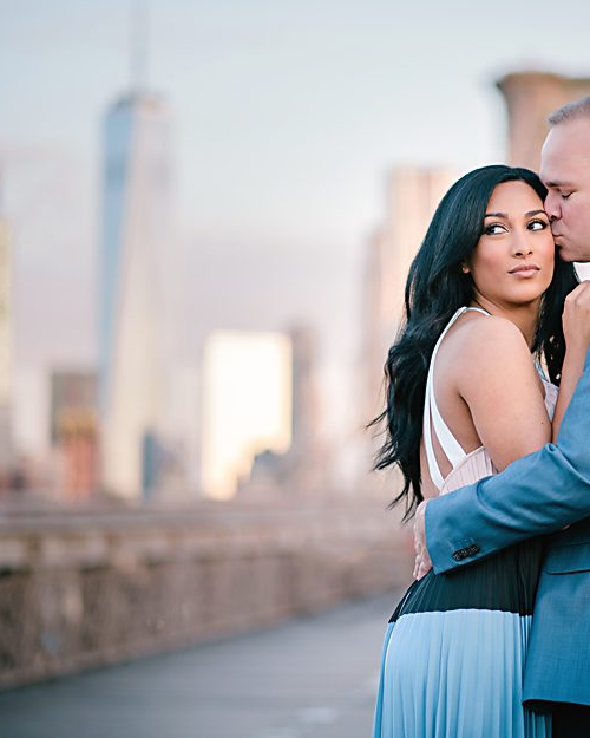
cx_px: 484
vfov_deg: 16.0
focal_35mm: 120
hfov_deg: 12.8
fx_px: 2619
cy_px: 369
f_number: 1.8
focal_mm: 85
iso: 400
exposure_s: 1/250
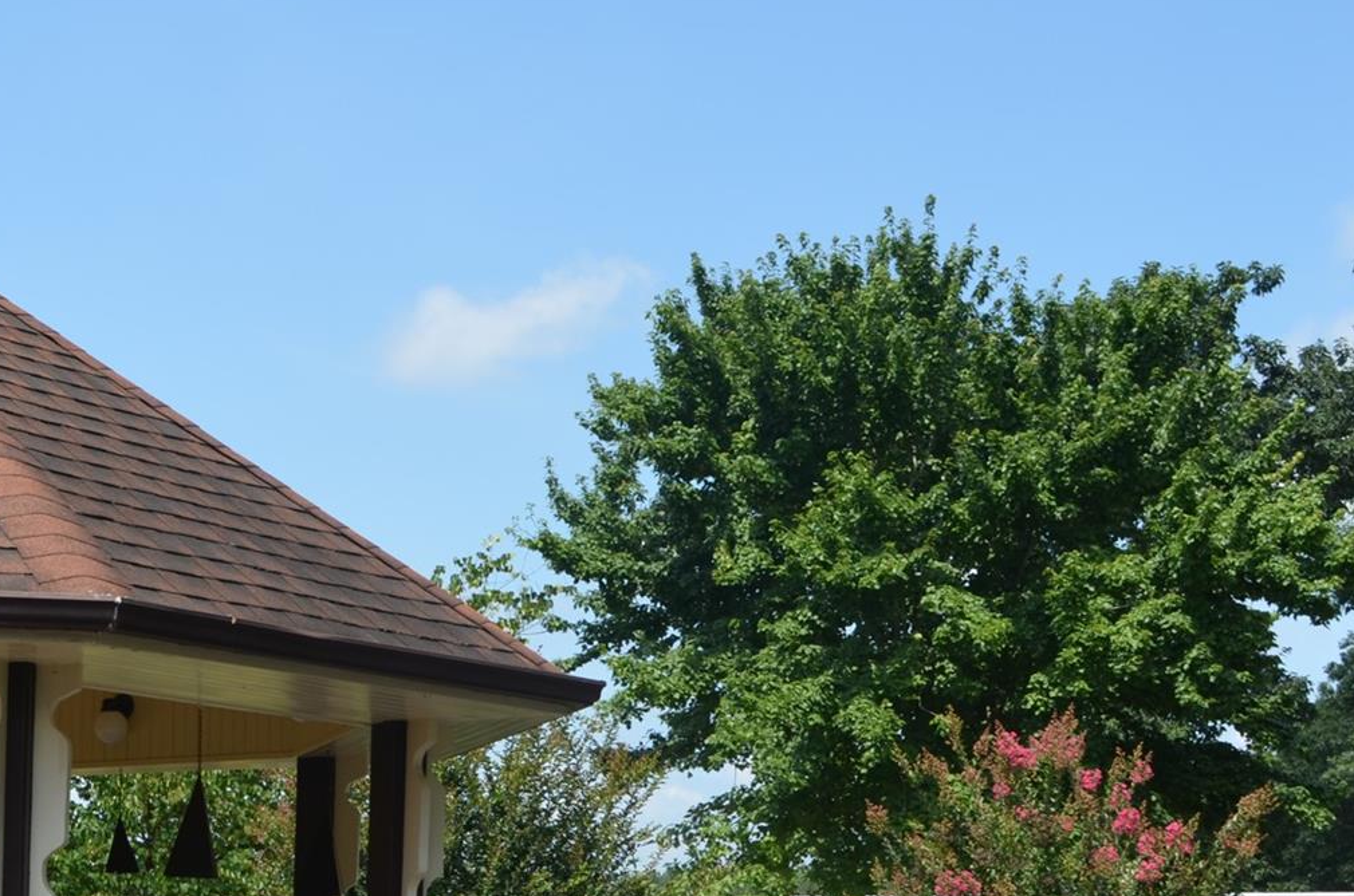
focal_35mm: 73
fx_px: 2740
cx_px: 243
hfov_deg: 27.1
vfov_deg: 18.2
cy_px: 856
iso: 140
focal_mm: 24
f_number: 8
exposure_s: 1/250
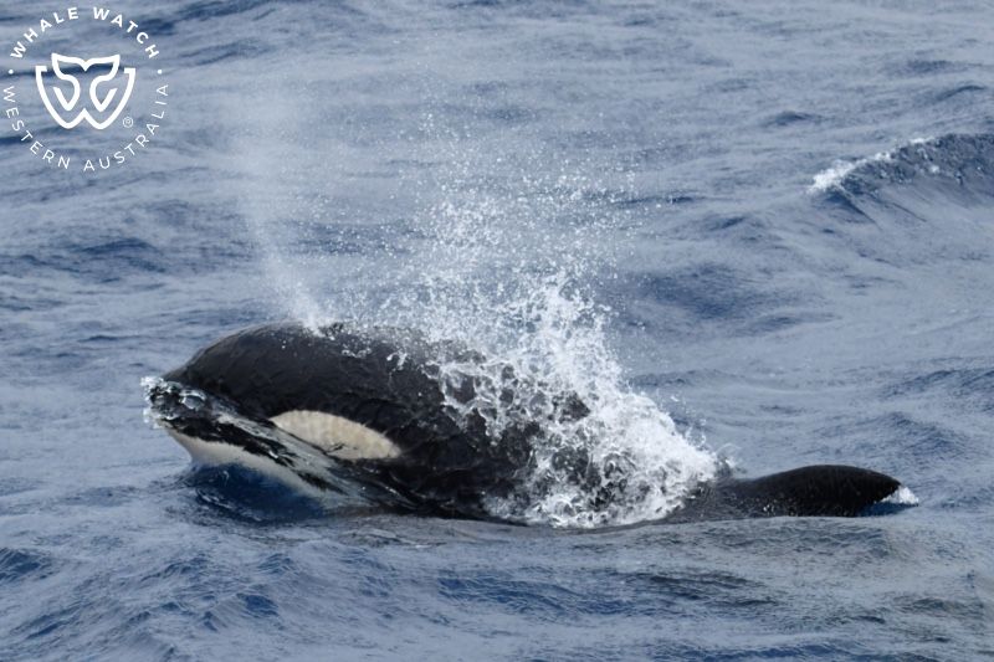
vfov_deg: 16.1
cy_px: 331
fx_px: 2346
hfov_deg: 23.9
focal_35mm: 85
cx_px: 497
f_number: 5
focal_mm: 85
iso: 1100
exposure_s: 1/8000
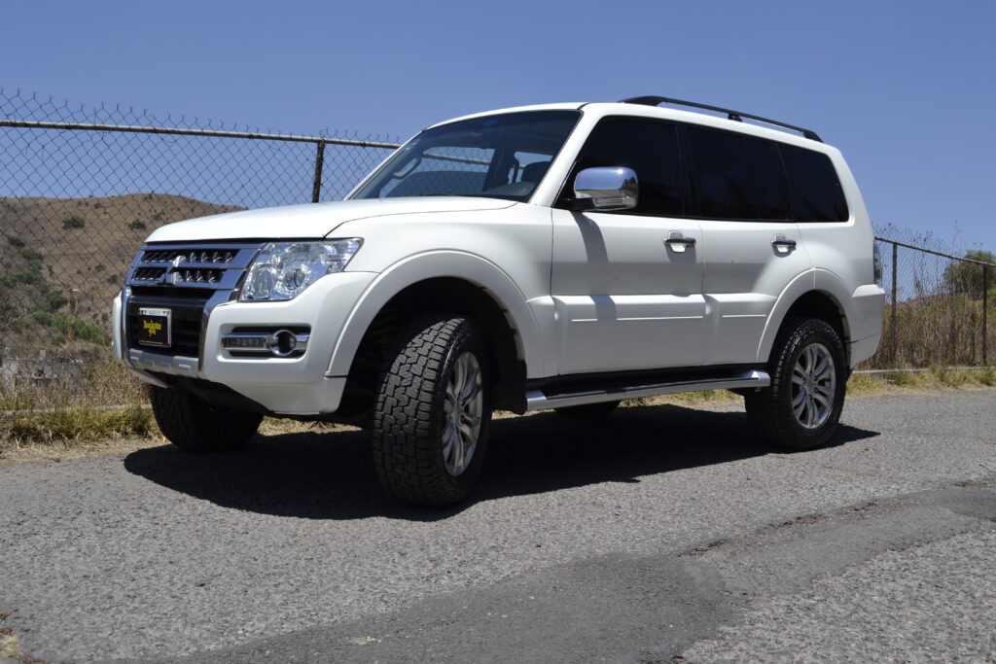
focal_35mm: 36
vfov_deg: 36.9
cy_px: 332
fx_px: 996
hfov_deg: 53.1
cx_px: 498
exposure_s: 1/320
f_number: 8
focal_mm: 24
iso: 100
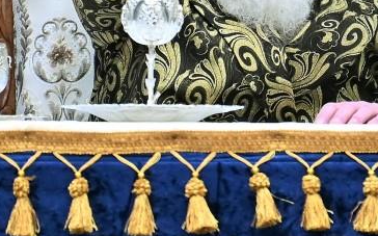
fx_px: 8864
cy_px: -31
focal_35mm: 861
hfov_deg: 2.4
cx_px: 245
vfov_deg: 1.5
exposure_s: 1/250
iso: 320
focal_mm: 200
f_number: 2.8
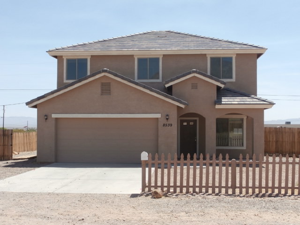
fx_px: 407
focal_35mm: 47
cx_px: 150
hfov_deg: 40.4
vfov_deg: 30.9
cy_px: 112
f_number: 4.2
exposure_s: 1/640
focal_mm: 8.29
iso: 100
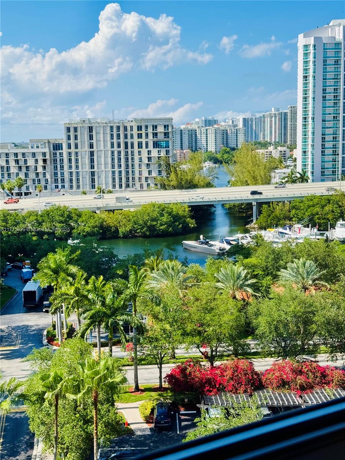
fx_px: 638
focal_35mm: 48
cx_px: 172
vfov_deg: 39.7
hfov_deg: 30.3
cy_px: 230
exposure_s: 1/2045
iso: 64
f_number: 1.78
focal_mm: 6.76
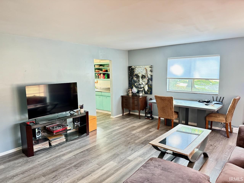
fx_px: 169
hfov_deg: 71.6
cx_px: 122
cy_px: 92
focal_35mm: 24
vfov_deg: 56.8
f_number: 1.78
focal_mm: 6.76
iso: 640
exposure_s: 1/40
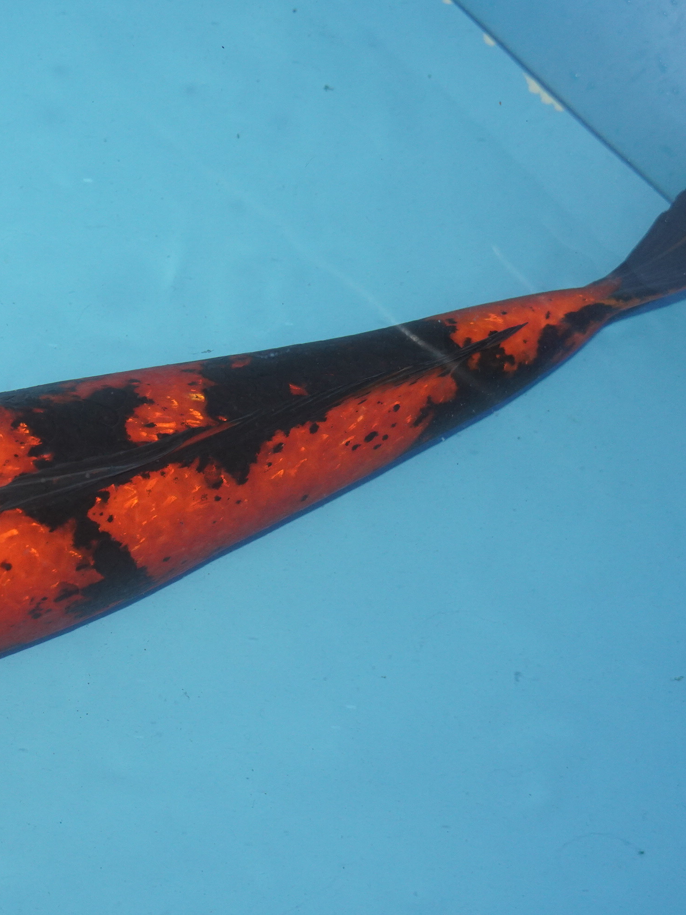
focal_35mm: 77
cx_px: 69
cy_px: 454
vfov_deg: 25.4
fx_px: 2027
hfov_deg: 18.9
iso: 1600
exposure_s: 1/160
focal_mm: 35
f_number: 4.5
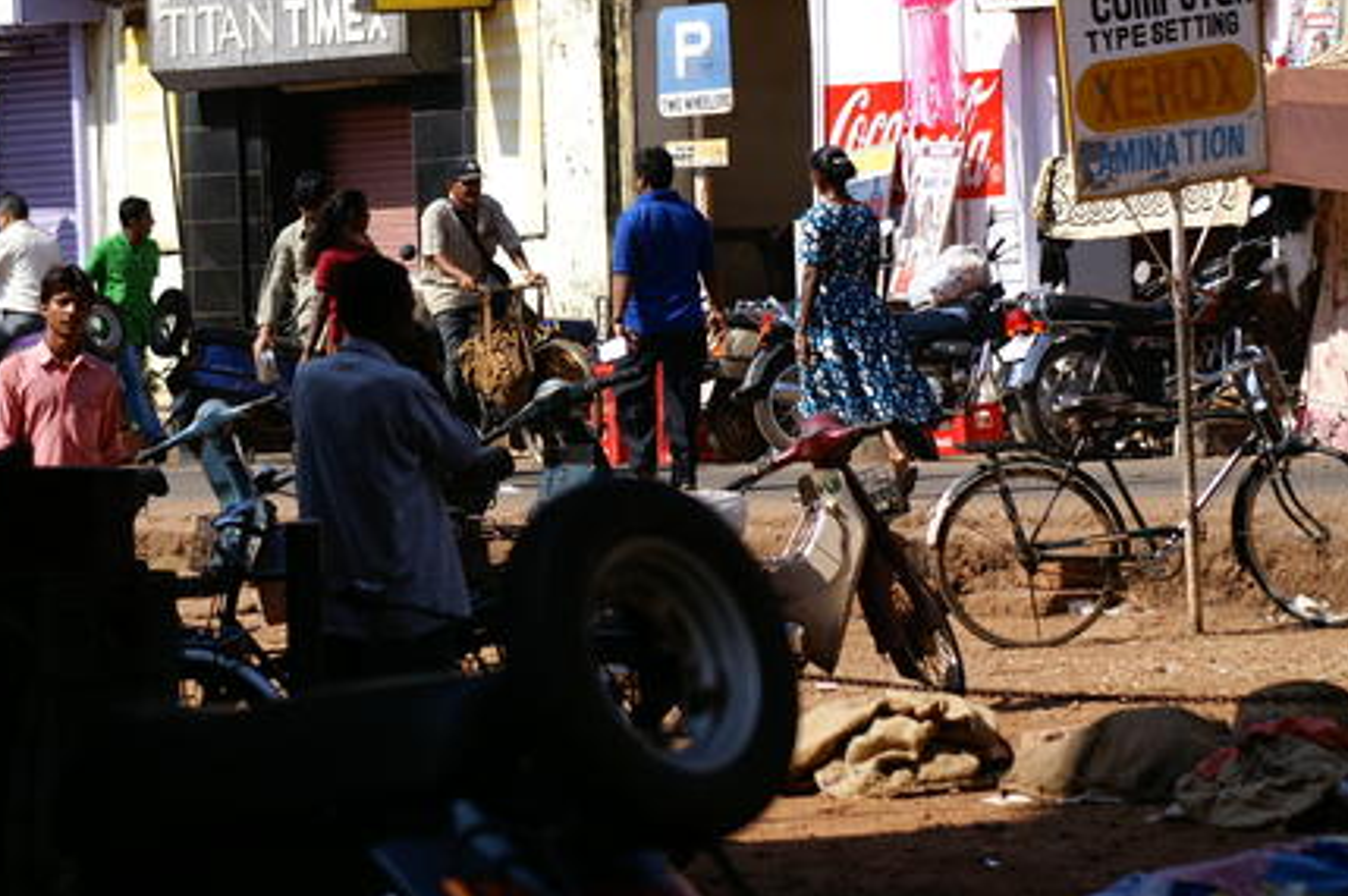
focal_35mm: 224
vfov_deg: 6.1
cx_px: 512
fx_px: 8378
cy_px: 336
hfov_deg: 9.2
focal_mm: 100
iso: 200
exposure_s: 1/1250
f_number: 5.6
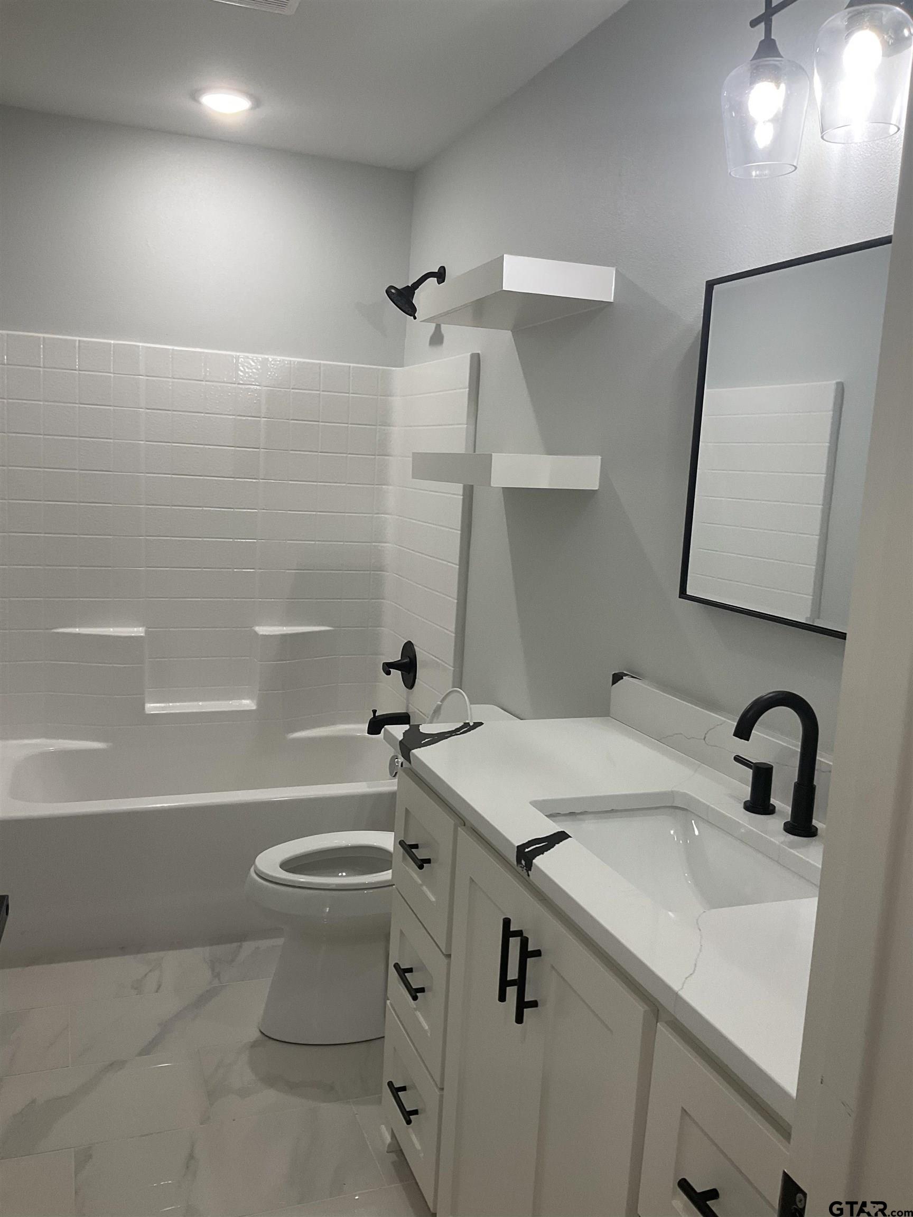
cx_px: 456
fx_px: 1020
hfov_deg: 48.2
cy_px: 608
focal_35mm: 29
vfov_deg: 61.7
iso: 64
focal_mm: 3
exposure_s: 1/120
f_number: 1.8
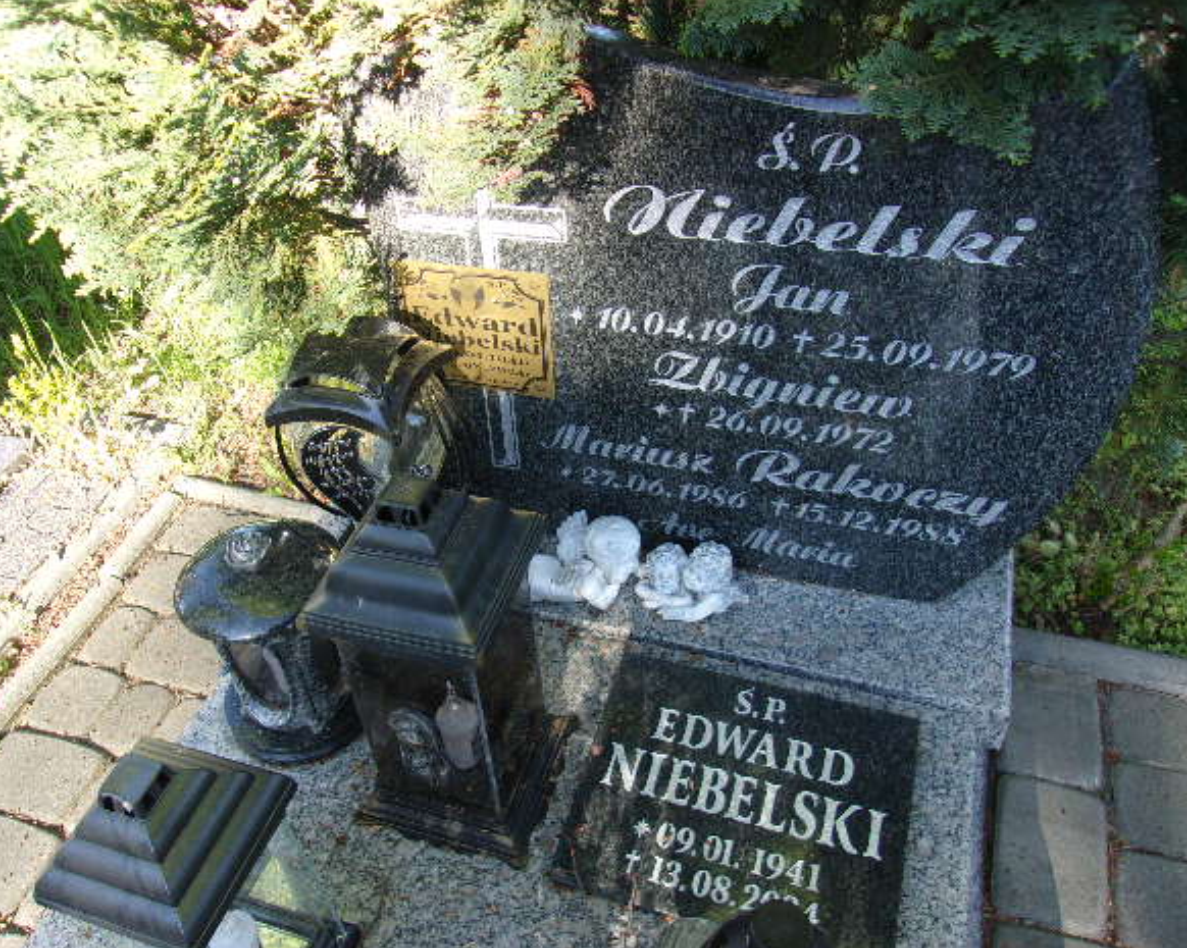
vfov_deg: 49.9
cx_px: 543
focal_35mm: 29
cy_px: 465
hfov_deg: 60.4
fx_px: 1018
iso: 80
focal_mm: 4.9
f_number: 3
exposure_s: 1/125
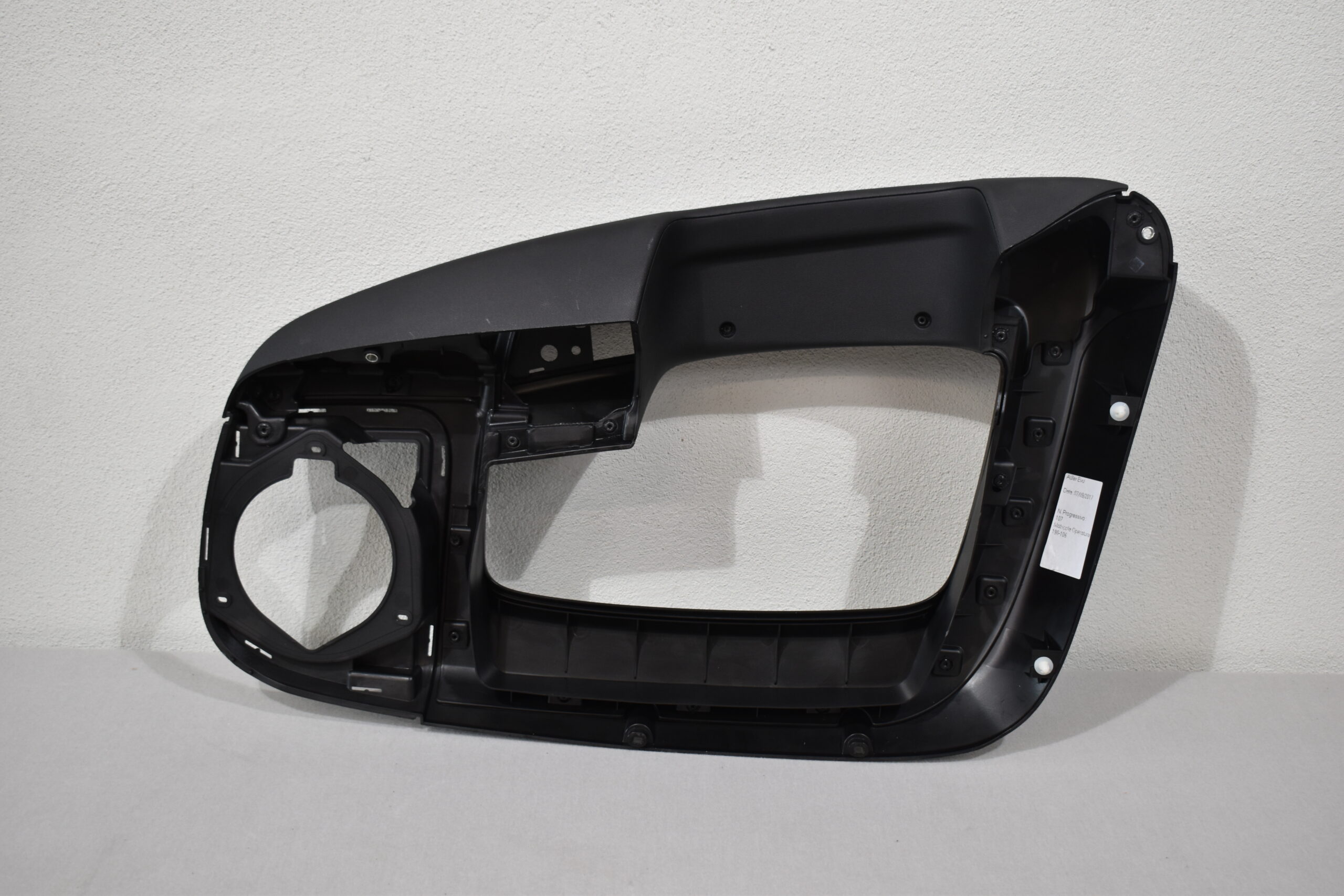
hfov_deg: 45.0
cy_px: 448
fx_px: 1624
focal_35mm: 44
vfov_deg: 30.9
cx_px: 672
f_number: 5
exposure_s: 1/100
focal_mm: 29
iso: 400
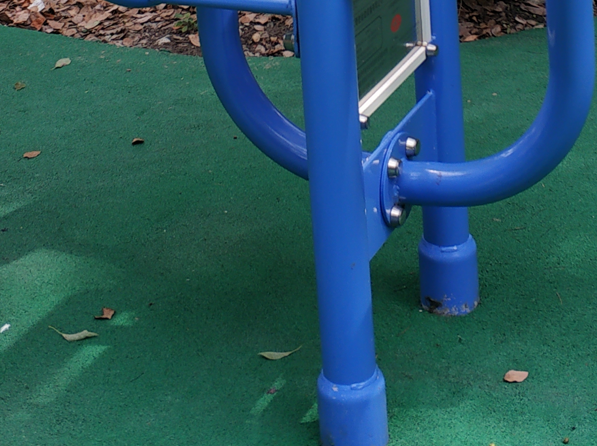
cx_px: 371
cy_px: -135
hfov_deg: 22.7
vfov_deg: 16.2
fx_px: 1482
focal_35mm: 86
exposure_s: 1/310
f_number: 1.8
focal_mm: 3.82
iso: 138
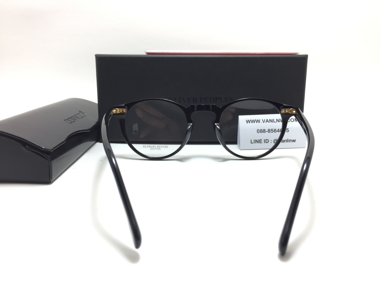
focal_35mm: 29
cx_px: 190
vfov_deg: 48.2
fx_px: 318
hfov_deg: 61.7
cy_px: 142
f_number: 2.2
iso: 40
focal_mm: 4.15
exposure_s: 1/50
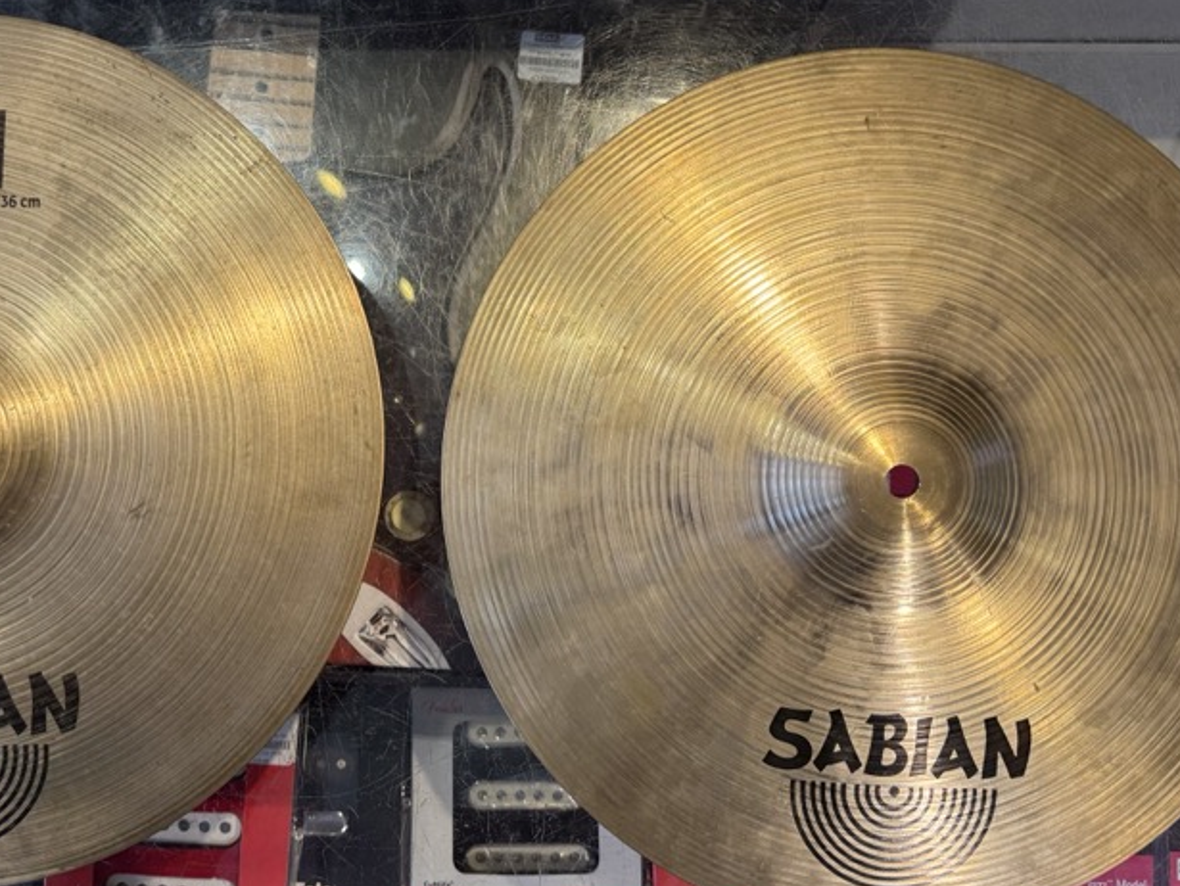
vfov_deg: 36.8
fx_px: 1330
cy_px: 403
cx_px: 476
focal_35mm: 39
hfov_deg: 47.6
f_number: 1.78
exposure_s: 1/120
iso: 200
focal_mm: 6.76
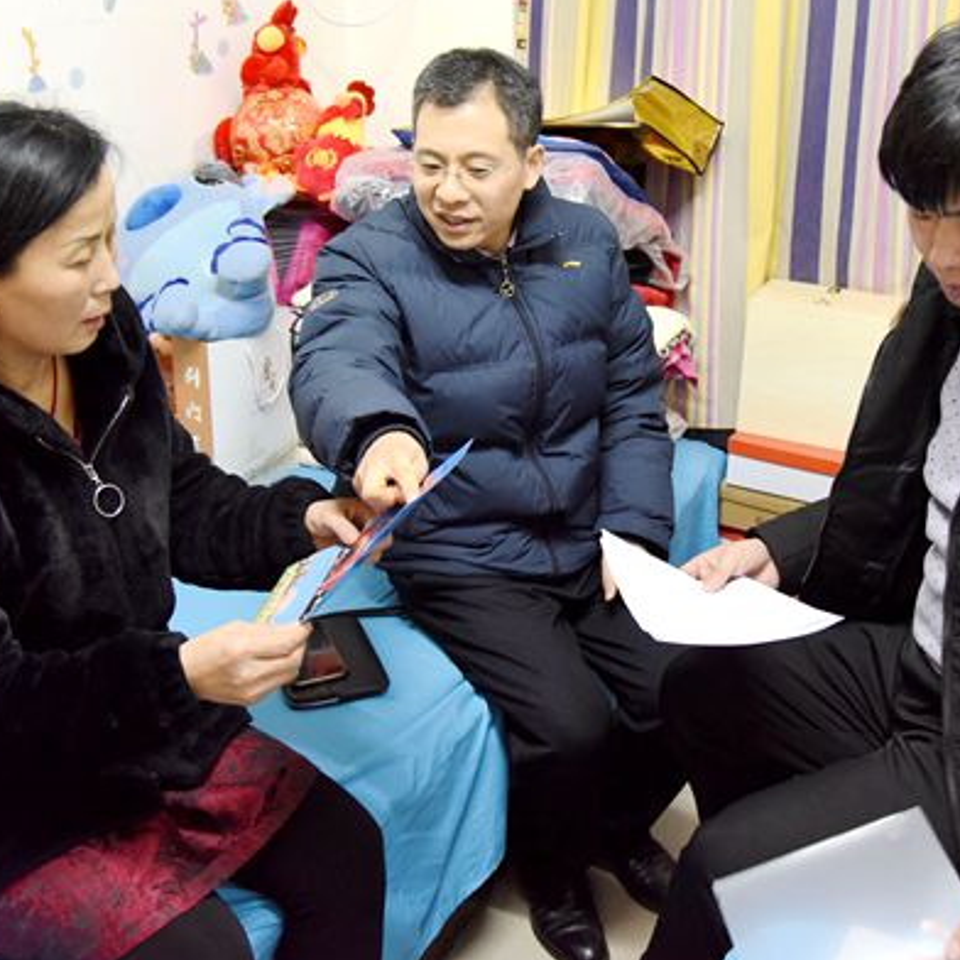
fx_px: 1224
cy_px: 478
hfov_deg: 42.8
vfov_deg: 42.8
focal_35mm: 39
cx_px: 541
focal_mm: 30
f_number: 4
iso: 2500
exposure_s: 1/25
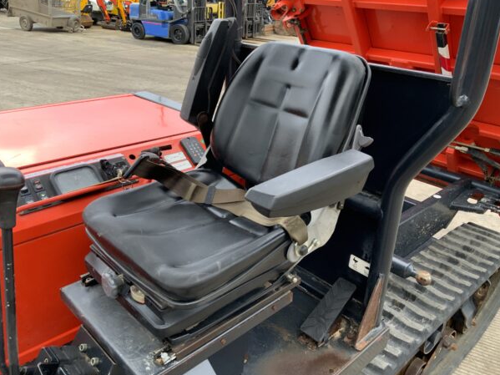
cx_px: 261
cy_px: 180
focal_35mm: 31
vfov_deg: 45.4
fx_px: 448
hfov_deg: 58.3
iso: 80
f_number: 1.8
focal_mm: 3
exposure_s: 1/60
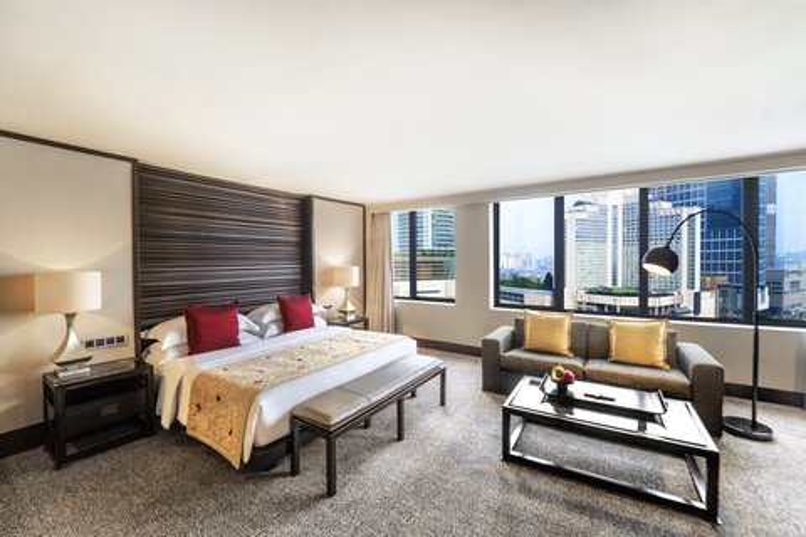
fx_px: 313
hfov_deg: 104.3
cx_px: 403
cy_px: 268
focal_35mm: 14
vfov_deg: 81.2
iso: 1000
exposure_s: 1/50
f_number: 6.3
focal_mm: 14
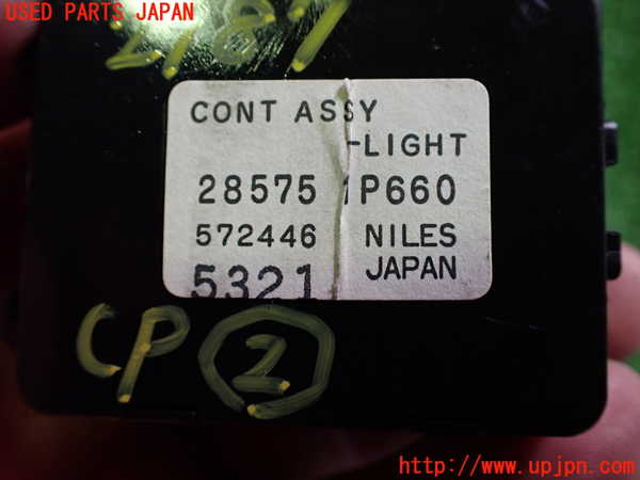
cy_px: 240
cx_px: 320
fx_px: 555
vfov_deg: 46.8
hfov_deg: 60.0
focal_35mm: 30
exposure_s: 1/125
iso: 400
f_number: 2.3
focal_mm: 5.4
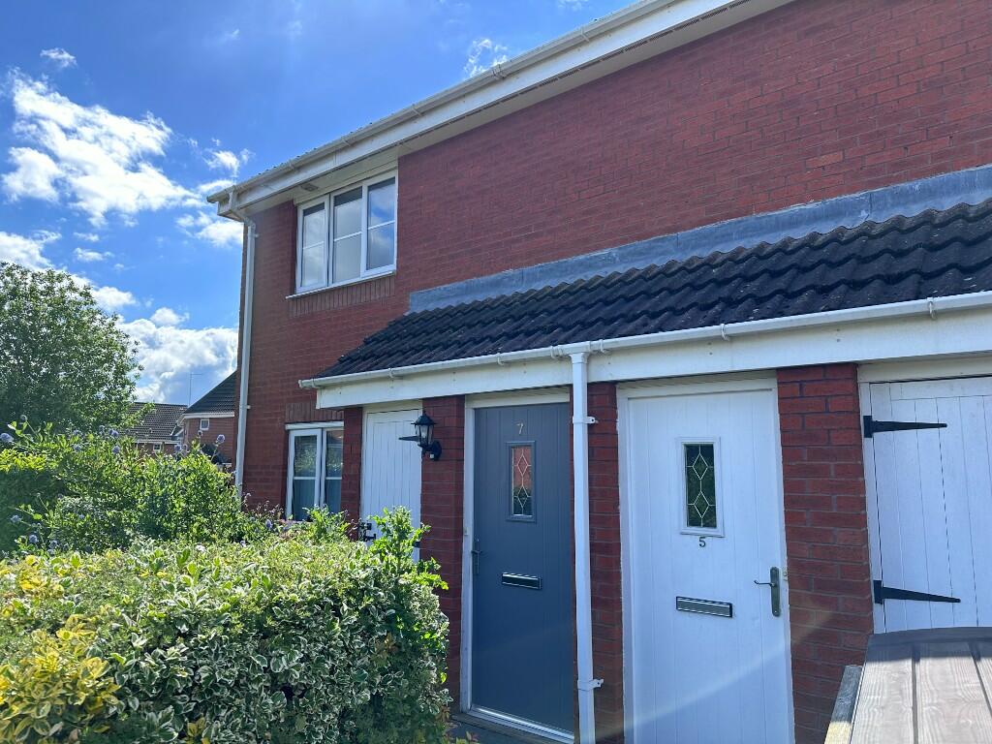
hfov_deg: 71.6
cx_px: 496
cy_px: 372
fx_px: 688
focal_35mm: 24
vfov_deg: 56.8
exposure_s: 1/2732
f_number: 1.78
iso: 80
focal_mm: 6.86
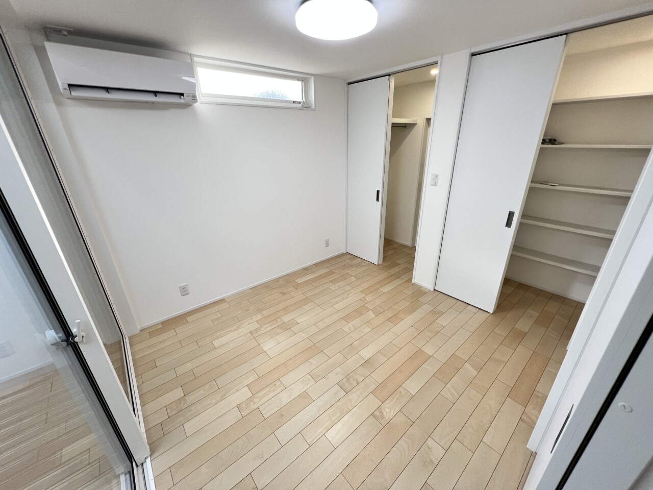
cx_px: 326
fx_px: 245
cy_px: 245
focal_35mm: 13
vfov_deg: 89.9
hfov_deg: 106.2
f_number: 1.8
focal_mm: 1.57
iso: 100
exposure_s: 1/99
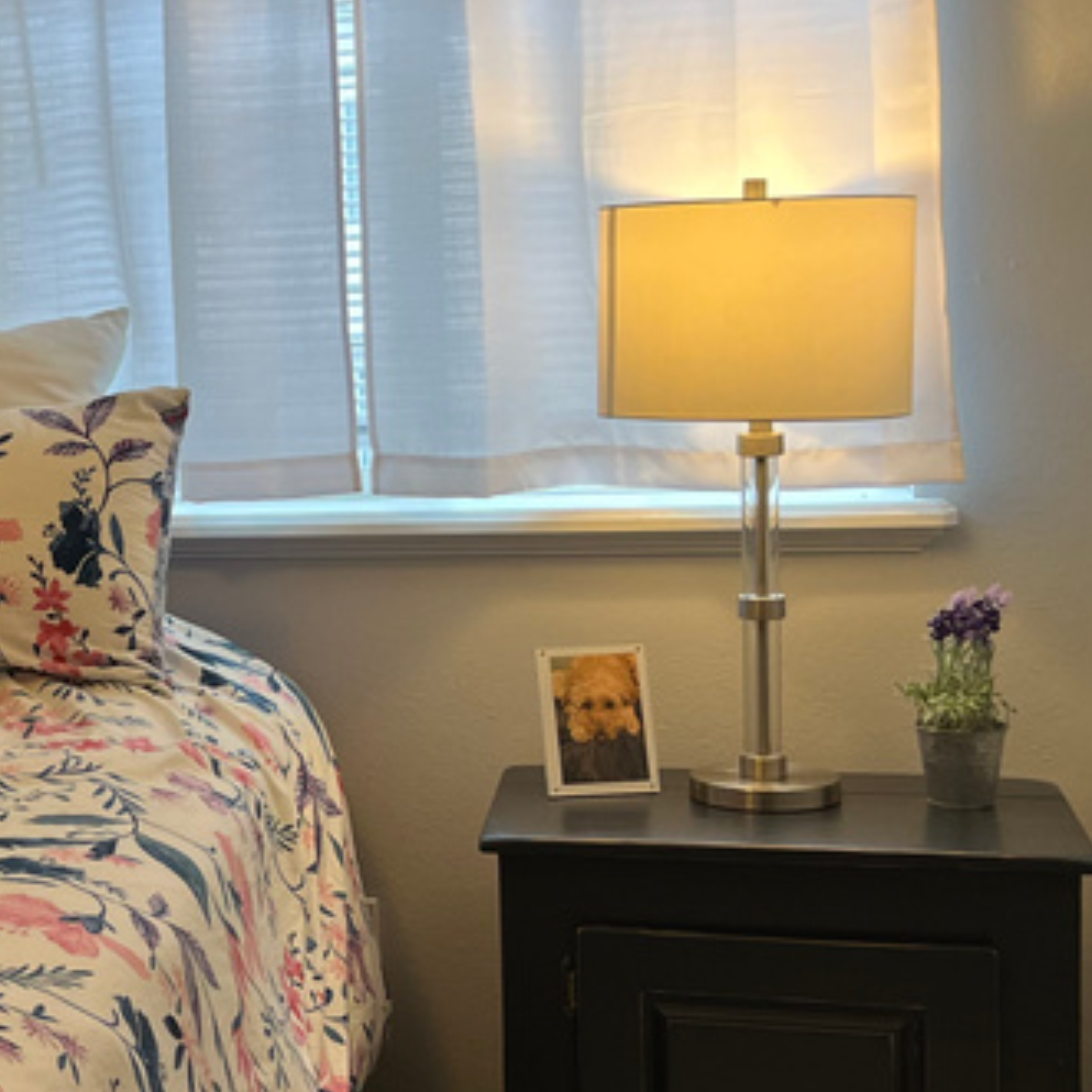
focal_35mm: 71
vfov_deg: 24.3
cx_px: -340
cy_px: 511
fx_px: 2534
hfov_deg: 21.8
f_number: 1.6
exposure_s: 1/120
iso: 80
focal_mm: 5.1
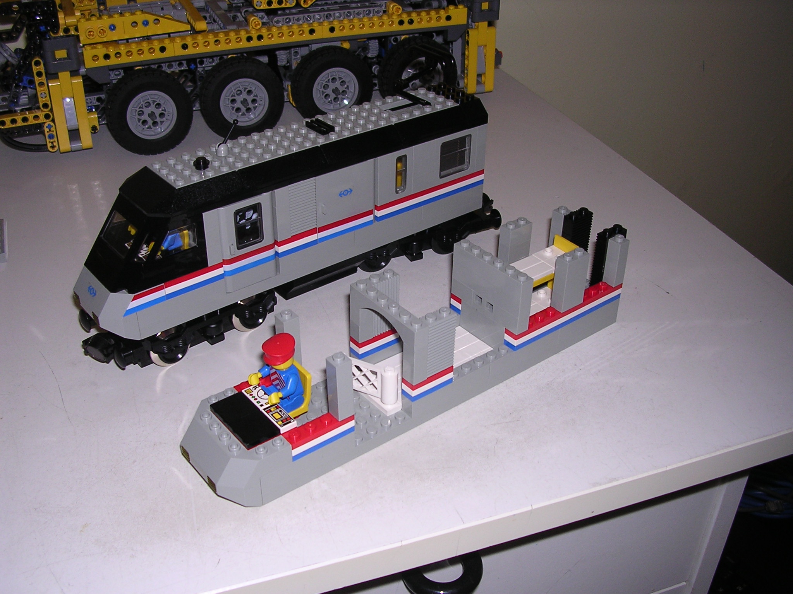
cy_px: 297
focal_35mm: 38
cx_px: 396
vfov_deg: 37.7
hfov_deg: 49.0
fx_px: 871
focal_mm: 5.8
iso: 100
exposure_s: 1/60.1
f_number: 2.8
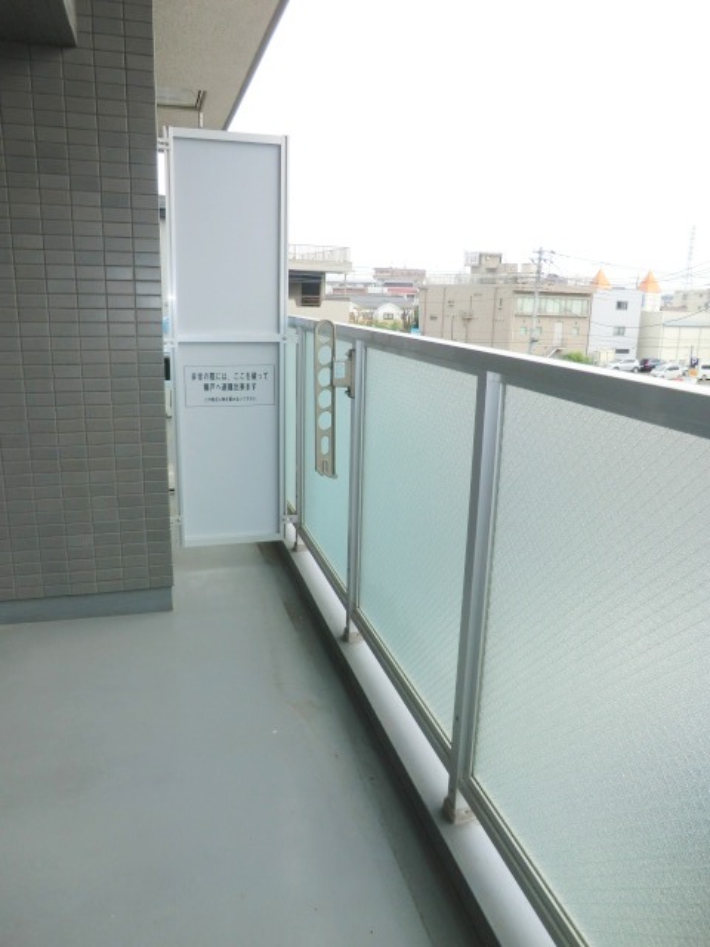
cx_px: 355
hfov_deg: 56.8
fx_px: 656
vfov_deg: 71.6
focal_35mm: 24
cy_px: 474
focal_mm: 4.3
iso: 80
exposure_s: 1/100
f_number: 3.2
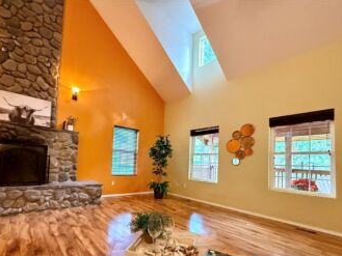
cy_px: 154
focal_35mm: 17
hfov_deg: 89.9
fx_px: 168
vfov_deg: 73.9
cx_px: 137
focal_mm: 2.22
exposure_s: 1/60
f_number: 2.2
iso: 800
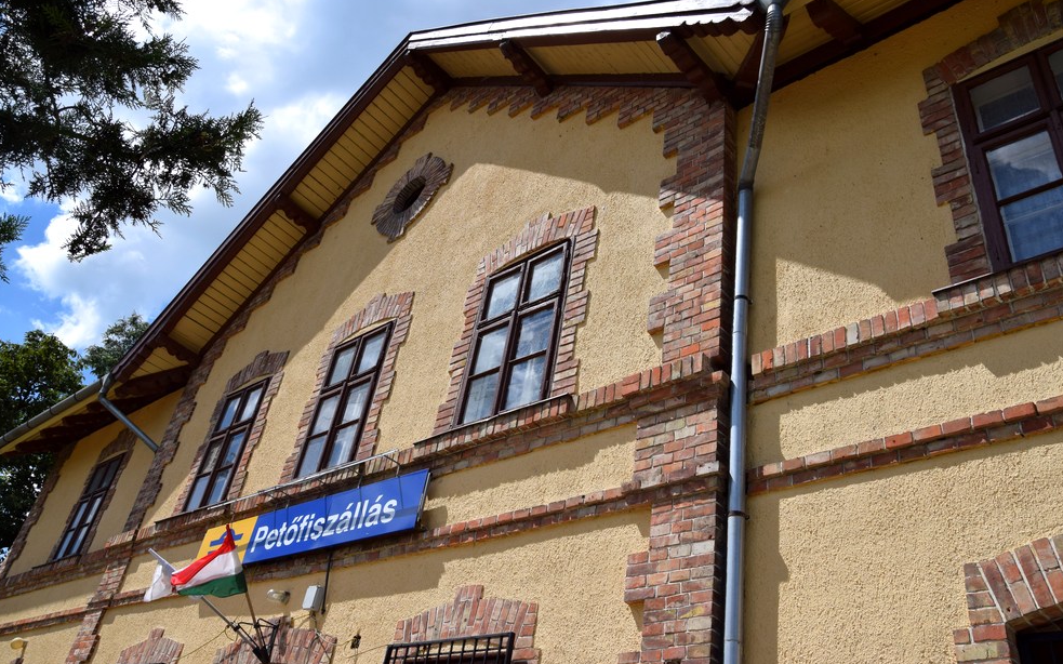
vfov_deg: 44.5
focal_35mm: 28
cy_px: 311
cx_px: 537
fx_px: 811
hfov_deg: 66.5
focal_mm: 18
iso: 200
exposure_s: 1/400
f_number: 10
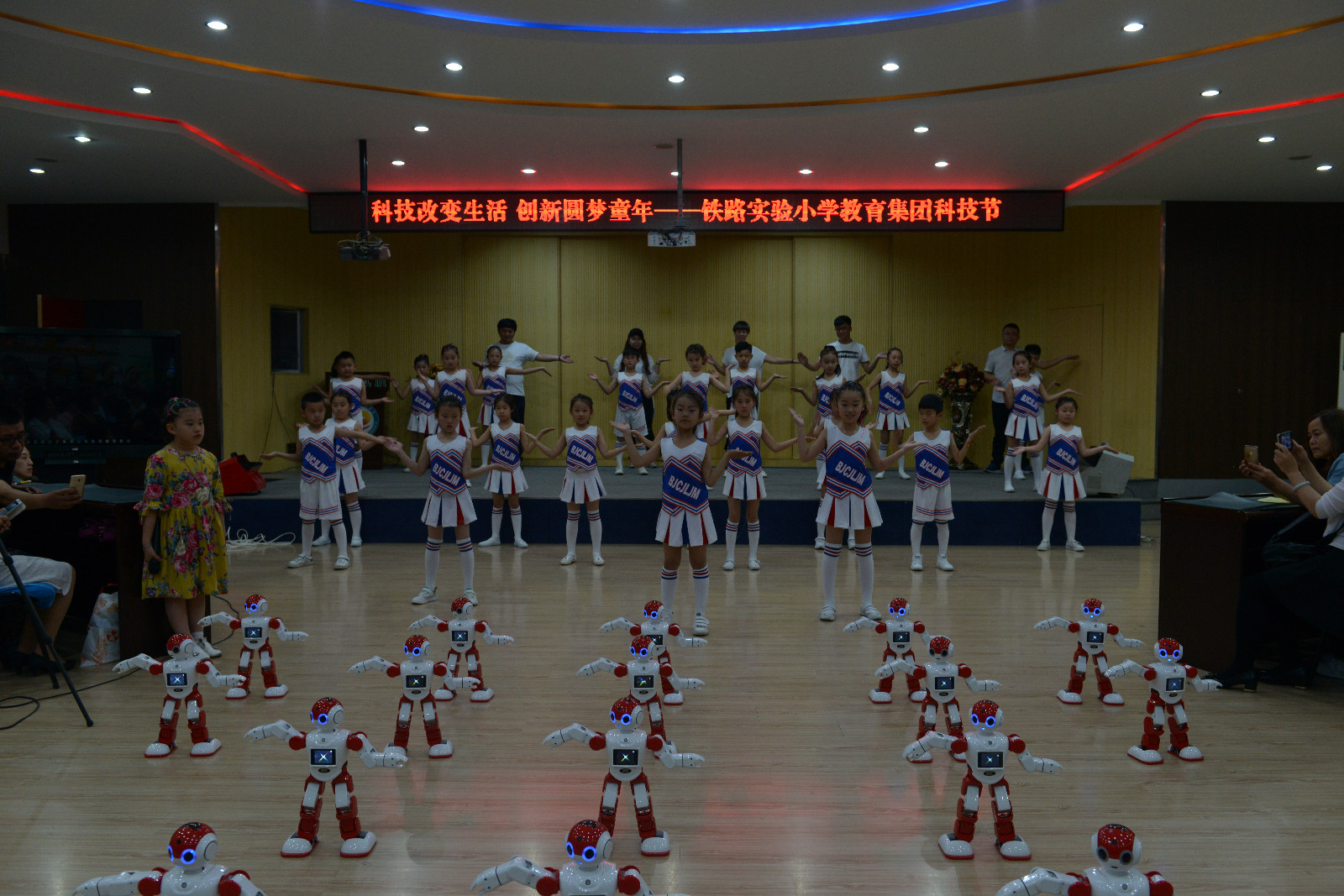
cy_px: 448
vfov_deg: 45.0
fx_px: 1083
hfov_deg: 63.7
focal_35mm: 29
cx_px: 672
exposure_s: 1/80
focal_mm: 29
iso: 1250
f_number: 5.6
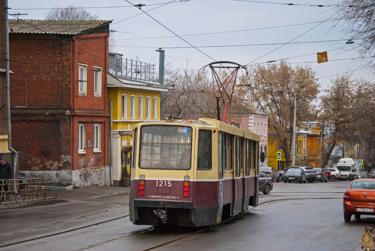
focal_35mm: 87
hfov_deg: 23.4
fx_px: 907
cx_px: 188
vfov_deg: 15.7
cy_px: 126
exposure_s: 1/1000
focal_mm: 58
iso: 200
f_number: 5
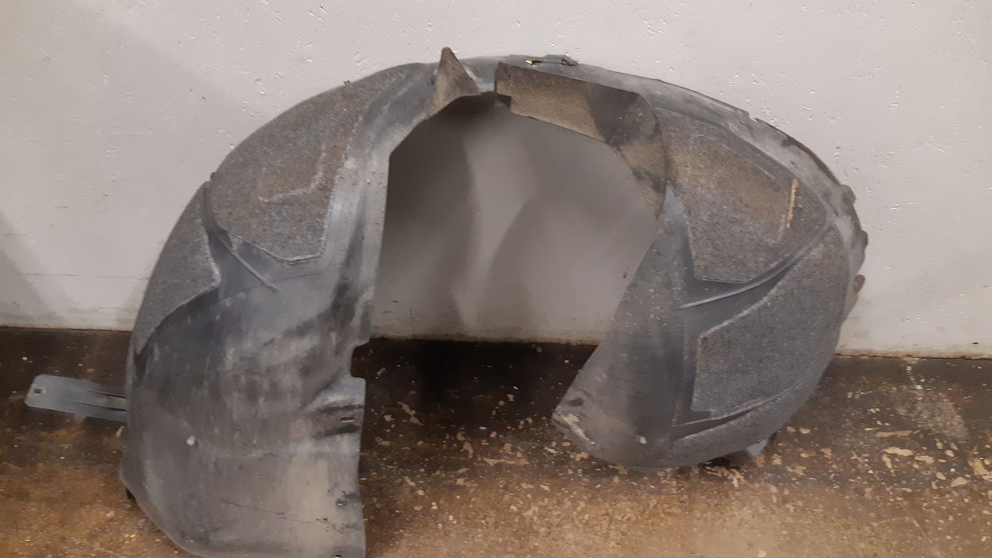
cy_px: 276
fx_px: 763
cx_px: 490
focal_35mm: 29
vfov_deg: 40.2
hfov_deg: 66.1
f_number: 1.7
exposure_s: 1/33
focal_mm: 3.93
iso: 250
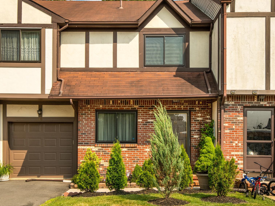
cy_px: 91
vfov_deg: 33.6
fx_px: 342
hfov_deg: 43.8
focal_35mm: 43
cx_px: 131
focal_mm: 22
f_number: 9
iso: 250
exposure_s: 1/400
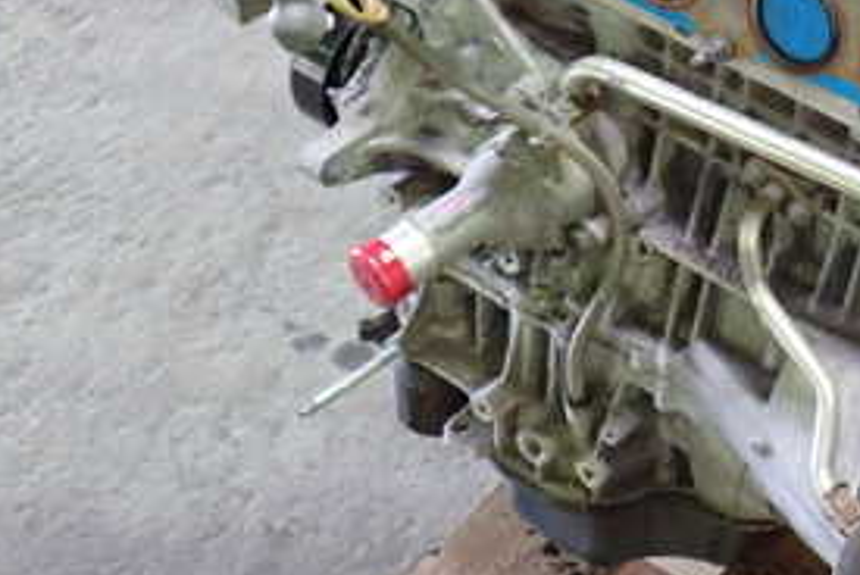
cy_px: 91
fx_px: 1626
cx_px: 907
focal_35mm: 68
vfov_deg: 19.8
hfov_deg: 27.5
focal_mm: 5.4
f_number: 2.3
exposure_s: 1/30
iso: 500
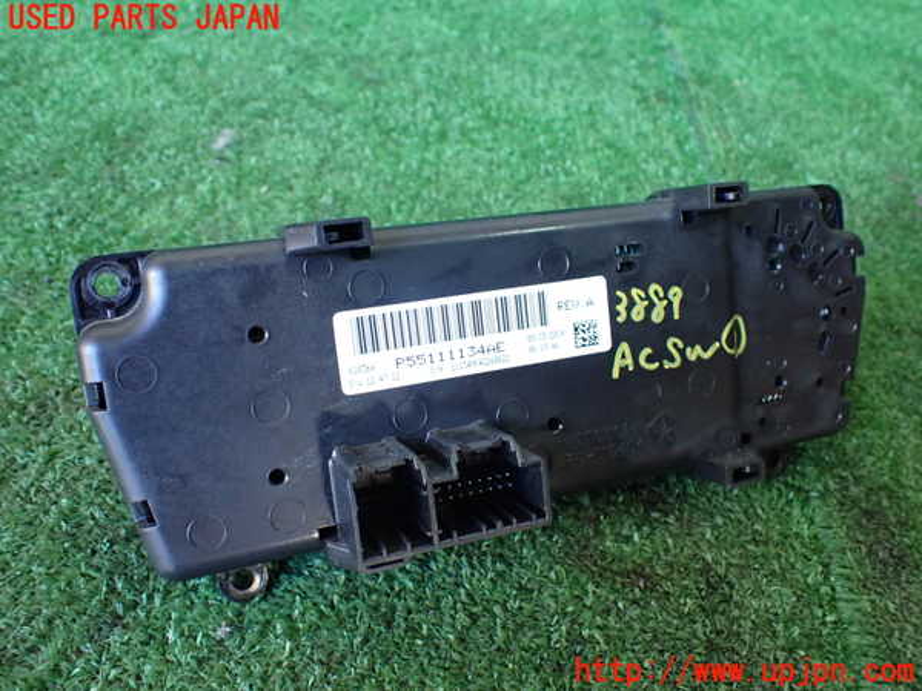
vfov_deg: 46.8
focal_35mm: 30
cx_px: 461
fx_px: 799
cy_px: 346
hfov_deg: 60.0
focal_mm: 5.4
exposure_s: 1/125
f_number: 2.3
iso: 800
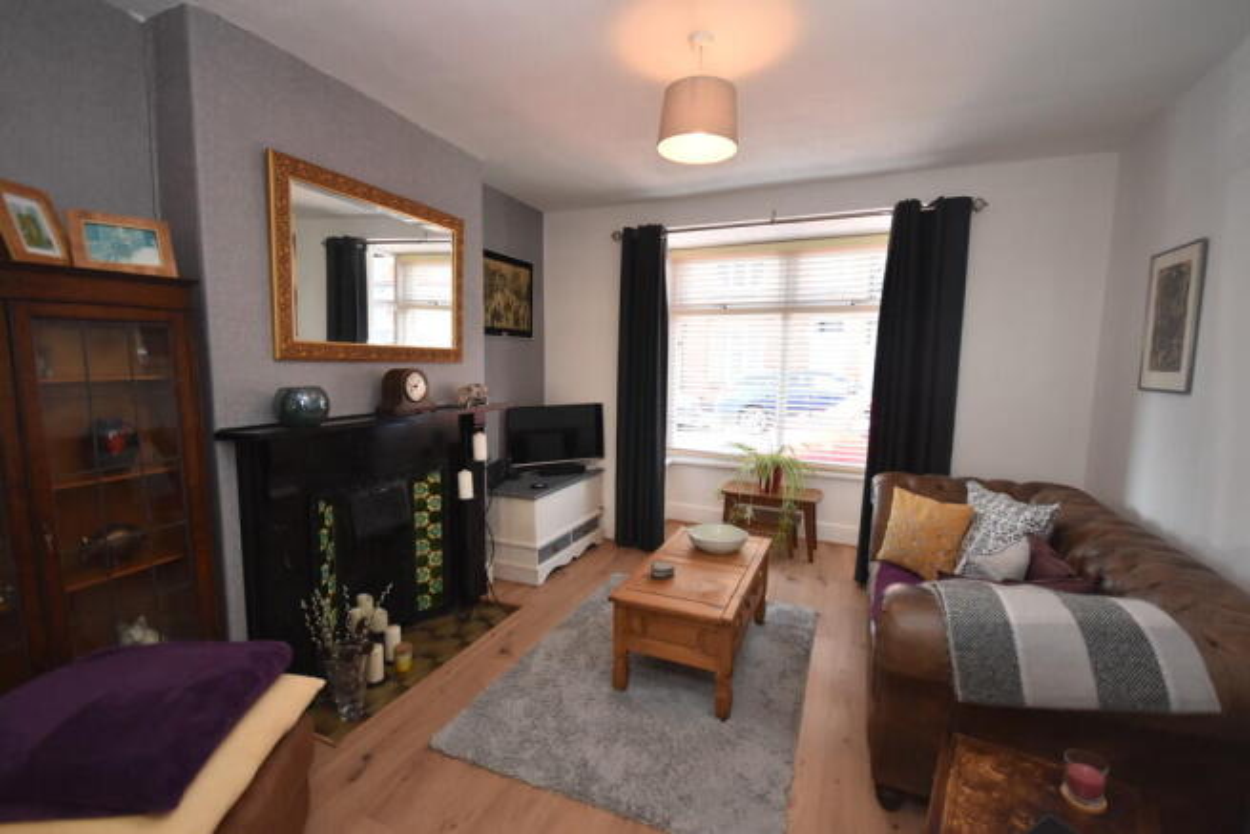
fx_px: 521
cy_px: 417
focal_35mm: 15
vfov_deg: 77.4
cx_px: 625
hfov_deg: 100.4
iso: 900
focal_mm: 10
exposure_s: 1/125
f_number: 4
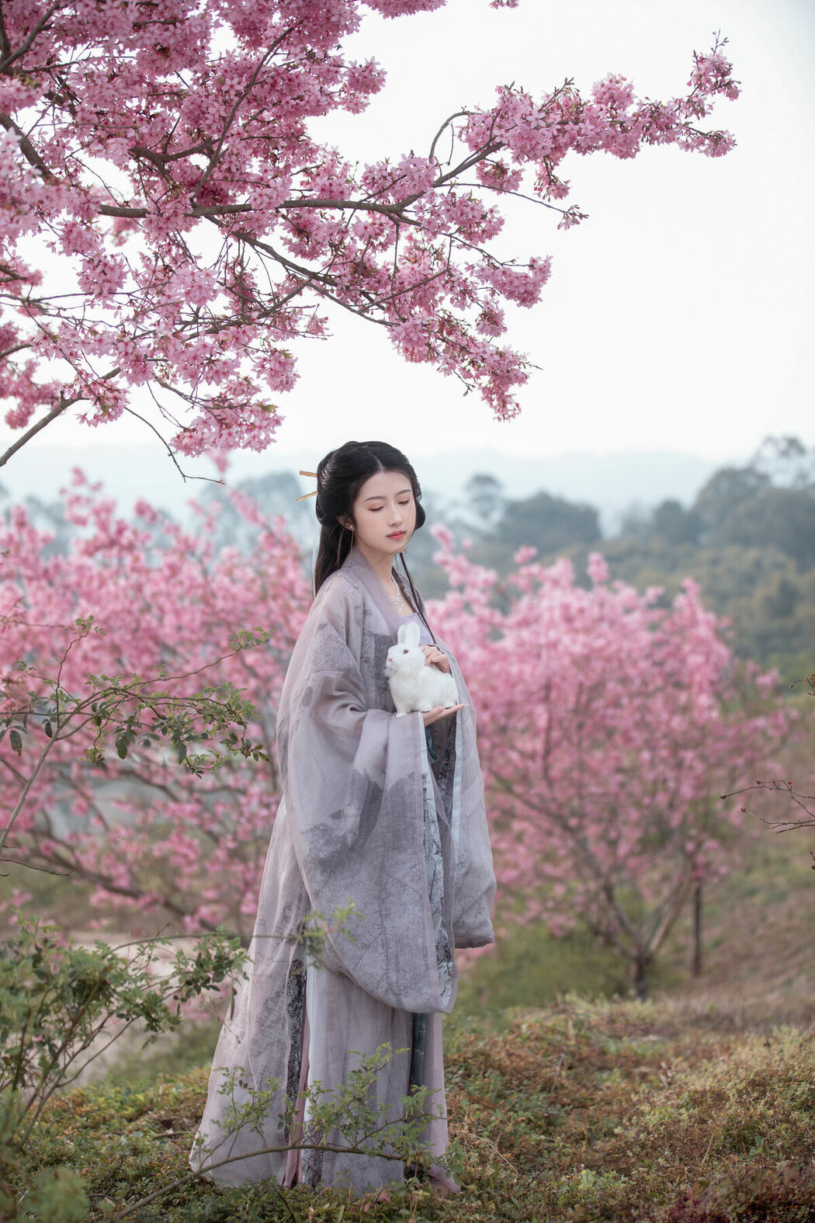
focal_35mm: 69
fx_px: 2343
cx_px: 408
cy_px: 612
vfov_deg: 29.2
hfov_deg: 19.7
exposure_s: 1/640
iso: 100
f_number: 2.8
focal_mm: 70
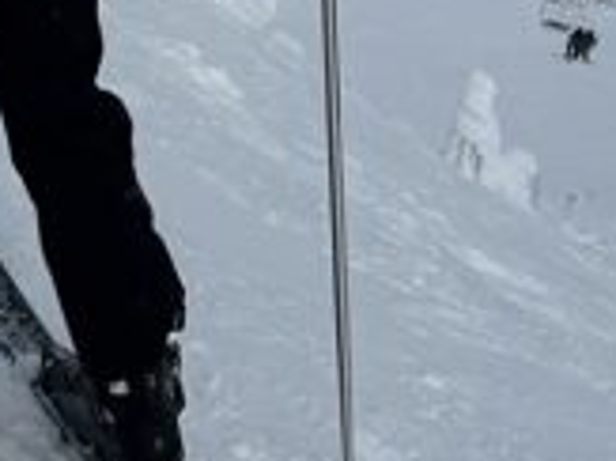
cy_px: -359
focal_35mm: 151
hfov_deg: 12.9
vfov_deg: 9.4
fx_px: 2685
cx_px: -26
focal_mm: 6.86
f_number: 1.78
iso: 80
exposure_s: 1/6623
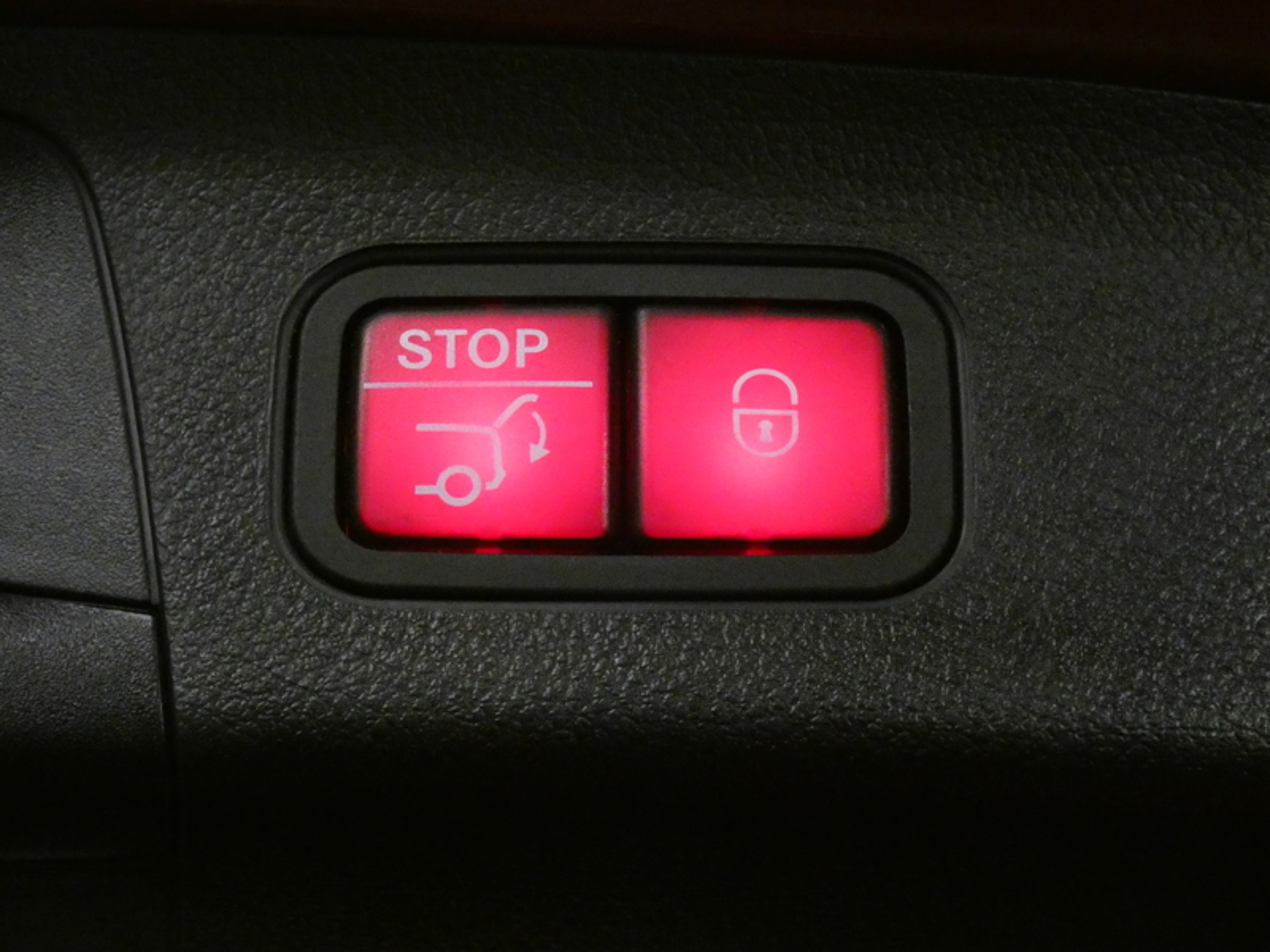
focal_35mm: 112
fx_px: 4109
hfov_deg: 17.6
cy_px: 476
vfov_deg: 13.2
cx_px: 635
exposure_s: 1/125
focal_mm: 20.1
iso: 2000
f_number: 5
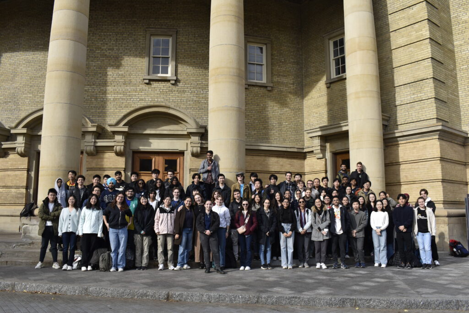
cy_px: 156
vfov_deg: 43.6
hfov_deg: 61.9
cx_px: 234
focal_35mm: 30
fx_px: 391
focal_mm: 20
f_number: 9
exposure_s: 1/320
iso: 200
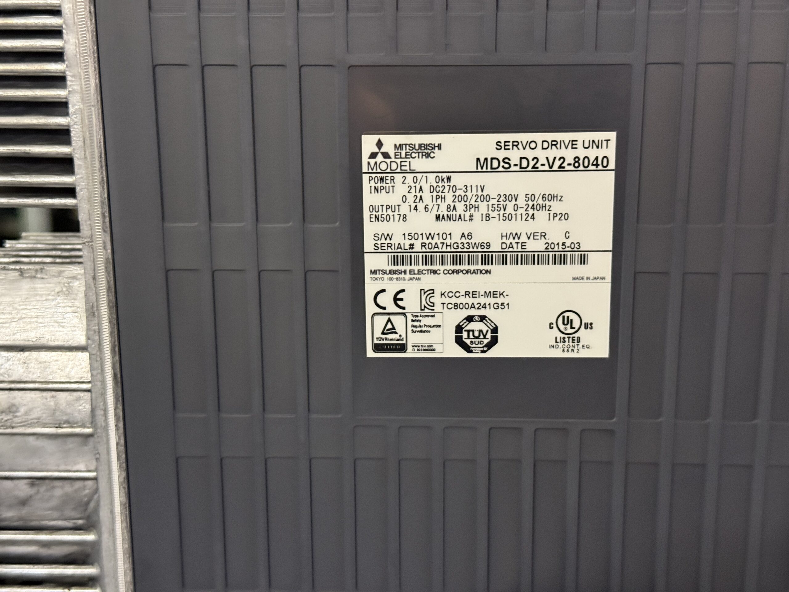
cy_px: 296
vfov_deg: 30.3
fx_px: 1094
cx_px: 394
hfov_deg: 39.7
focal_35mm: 48
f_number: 1.78
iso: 500
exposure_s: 1/33
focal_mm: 6.76
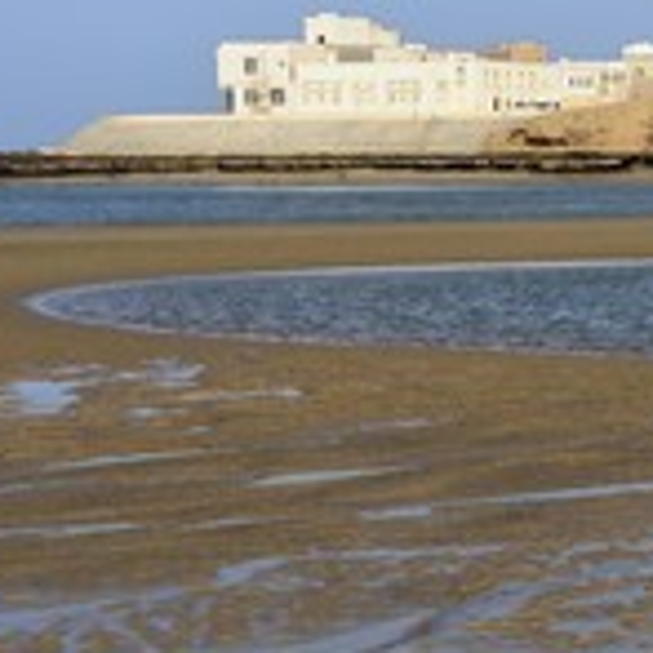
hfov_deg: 12.1
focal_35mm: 141
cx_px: 795
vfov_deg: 12.4
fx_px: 3009
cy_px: 302
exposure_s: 1/250
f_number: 11
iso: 200
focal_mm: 58
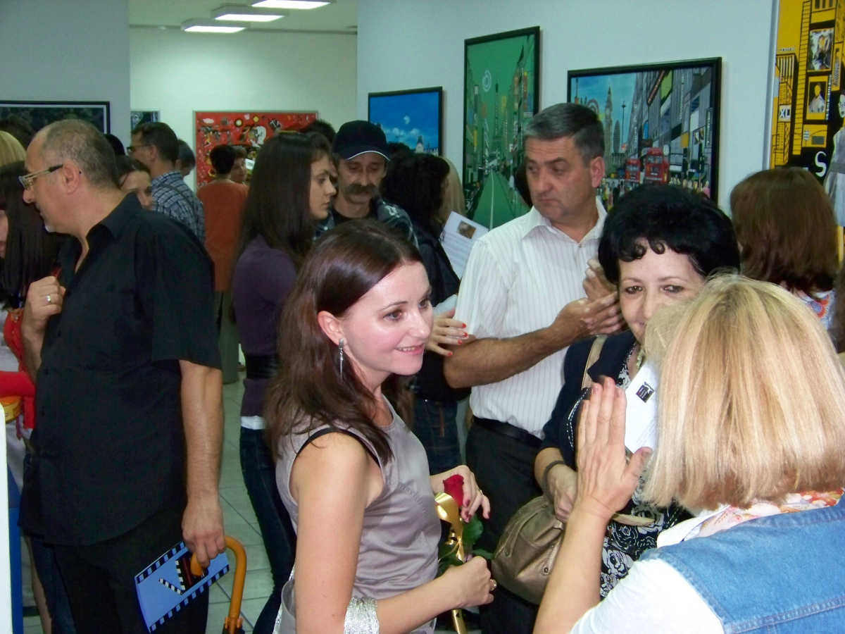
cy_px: 317
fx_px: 1343
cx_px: 422
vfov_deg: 26.6
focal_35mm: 55
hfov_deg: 34.9
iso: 400
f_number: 3.6
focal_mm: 9.36
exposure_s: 1/80
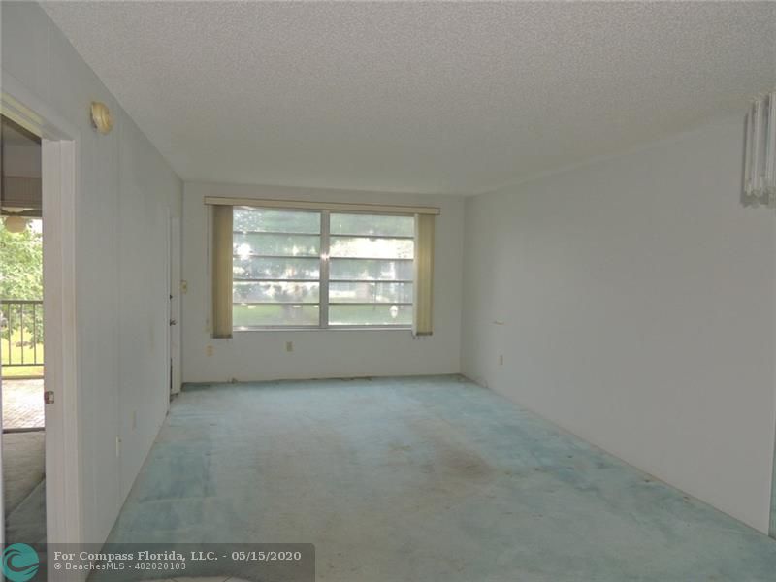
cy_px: 291
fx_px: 538
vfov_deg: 56.8
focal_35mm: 24
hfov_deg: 71.6
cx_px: 388
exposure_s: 1/40
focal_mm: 4.3
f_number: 3
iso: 200
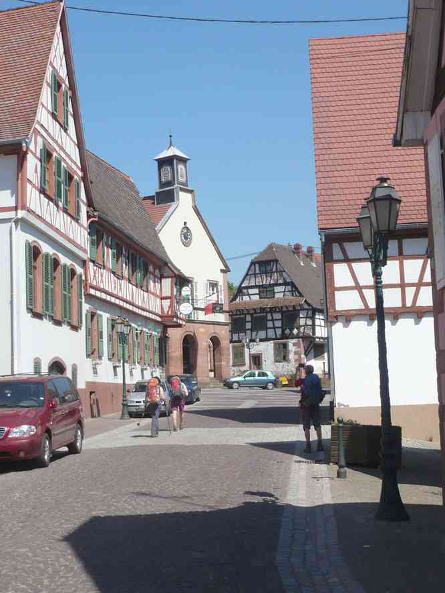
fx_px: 1028
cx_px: 222
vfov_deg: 32.2
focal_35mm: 60
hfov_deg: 24.4
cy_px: 296
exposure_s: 1/200
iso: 100
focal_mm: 6.6
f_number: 9
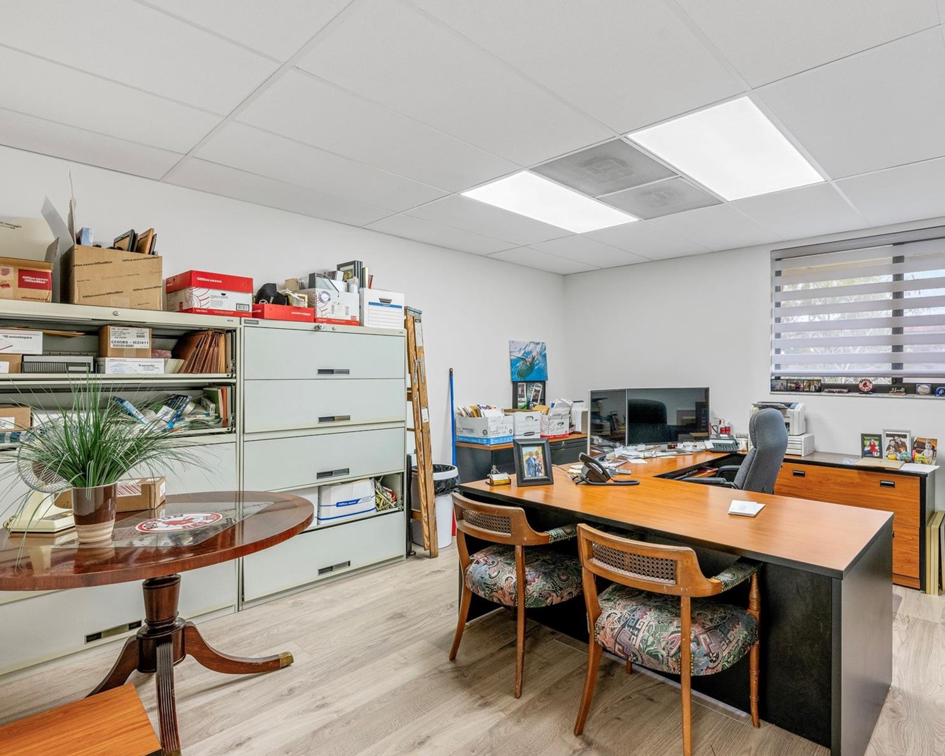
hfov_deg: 85.3
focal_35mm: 18
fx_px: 503
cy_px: 385
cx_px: 568
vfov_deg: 73.8
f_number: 8
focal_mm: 14
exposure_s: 1/5
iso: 200
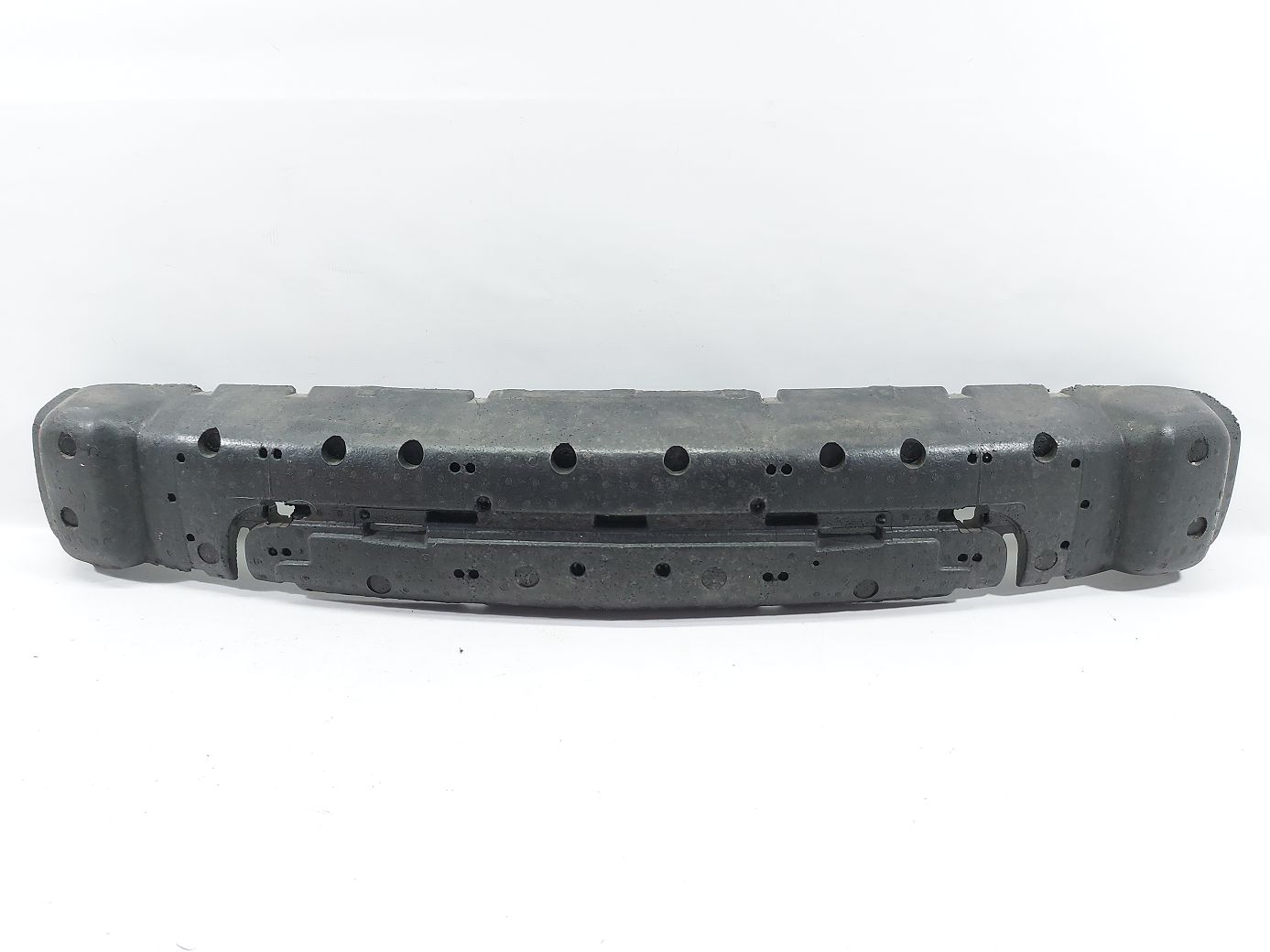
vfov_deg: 56.8
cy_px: 476
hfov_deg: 71.6
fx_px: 880
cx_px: 635
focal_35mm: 24
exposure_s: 1/50
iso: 100
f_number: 1.8
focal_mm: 5.23
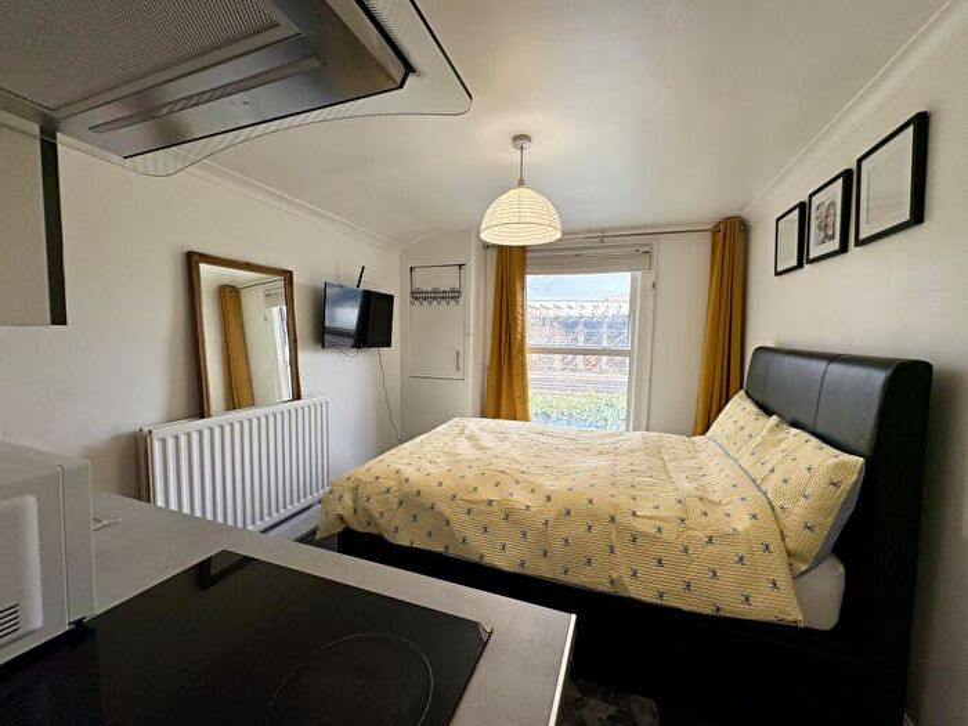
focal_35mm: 14
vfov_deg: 85.7
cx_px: 484
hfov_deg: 102.1
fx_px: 391
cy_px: 363
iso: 64
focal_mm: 2.22
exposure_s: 1/148
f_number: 2.2
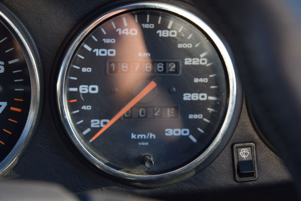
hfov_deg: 20.6
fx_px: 828
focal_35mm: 99
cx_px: 150
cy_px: 100
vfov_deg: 13.8
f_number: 5.6
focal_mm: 66
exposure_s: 1/125
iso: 400
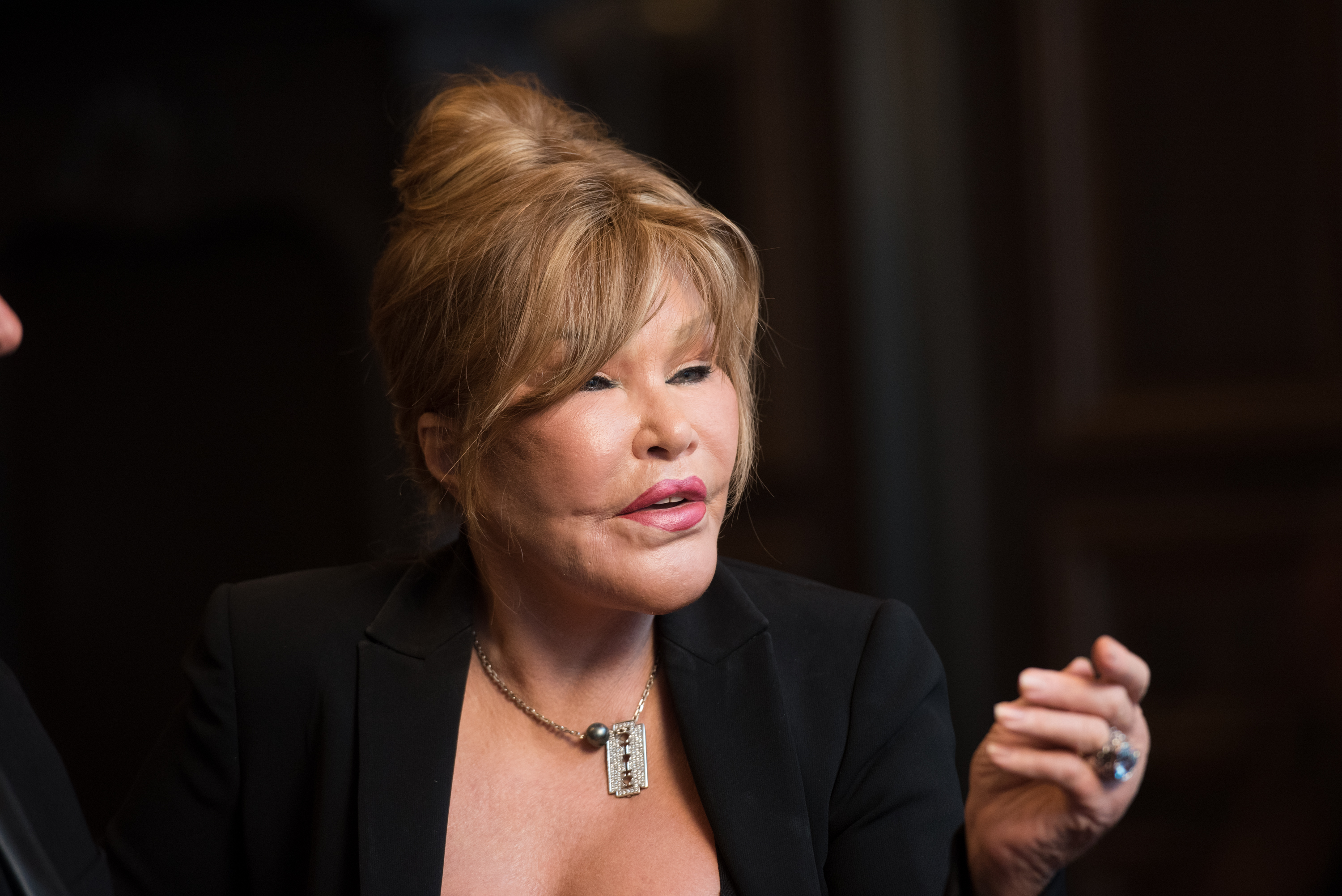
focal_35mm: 200
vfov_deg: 6.9
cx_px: 671
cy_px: 448
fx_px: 7458
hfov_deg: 10.3
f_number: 3.5
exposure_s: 1/250
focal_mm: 200
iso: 1600
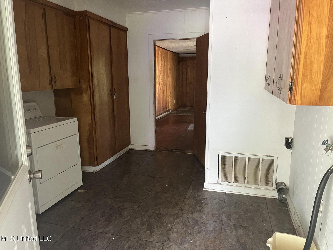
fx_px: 250
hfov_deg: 67.3
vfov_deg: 53.1
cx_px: 166
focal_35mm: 26
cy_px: 125
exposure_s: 1/60
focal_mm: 5.1
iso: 320
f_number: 1.6
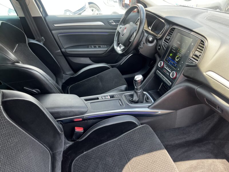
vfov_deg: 53.1
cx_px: 114
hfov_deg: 67.3
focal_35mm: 26
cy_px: 86
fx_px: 172
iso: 100
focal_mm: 5.1
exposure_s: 1/122
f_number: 1.6
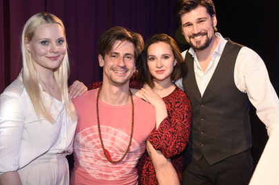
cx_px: 134
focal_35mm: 42
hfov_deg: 46.4
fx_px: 325
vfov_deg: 31.8
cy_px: 87
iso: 1250
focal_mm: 38
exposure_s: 1/60
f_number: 6.3
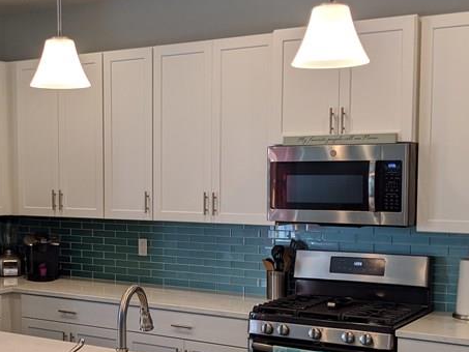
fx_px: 827
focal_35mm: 61
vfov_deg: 23.9
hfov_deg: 31.1
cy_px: 229
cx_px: 113
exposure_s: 1/120
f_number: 1.73
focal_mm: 4.38
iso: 85
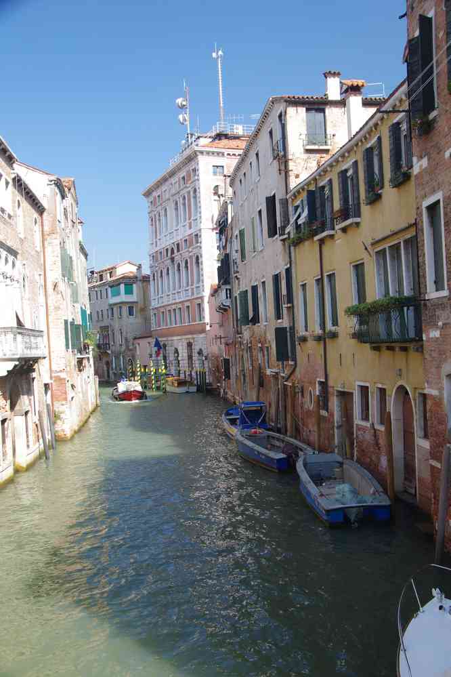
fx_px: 758
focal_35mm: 40
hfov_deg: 33.1
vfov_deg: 48.1
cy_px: 338
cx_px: 226
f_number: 10
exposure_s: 1/50
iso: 200
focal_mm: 26.9
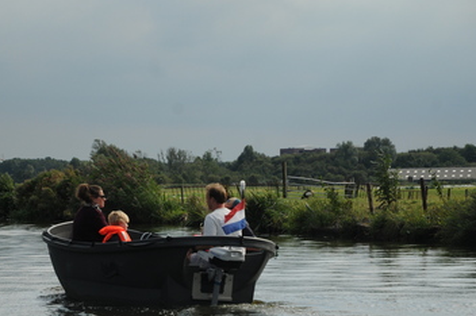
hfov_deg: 12.3
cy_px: 181
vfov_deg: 8.2
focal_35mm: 167
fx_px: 2201
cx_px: 187
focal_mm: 85
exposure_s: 1/640
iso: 400
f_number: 5.6
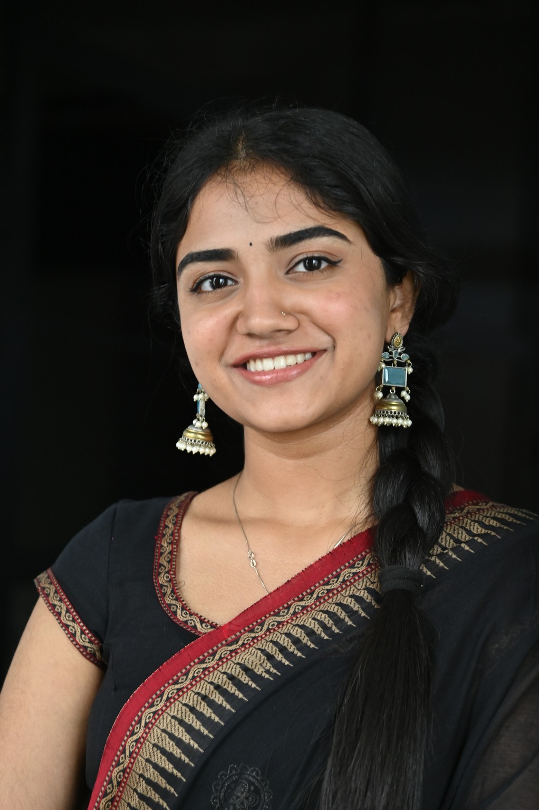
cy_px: 405
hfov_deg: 11.4
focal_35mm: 120
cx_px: 270
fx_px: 2698
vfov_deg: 17.1
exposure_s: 1/200
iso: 640
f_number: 5
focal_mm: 120
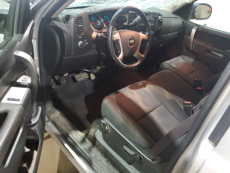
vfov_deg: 53.1
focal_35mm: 26
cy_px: 86
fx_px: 173
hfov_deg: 67.3
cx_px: 115
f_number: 1.5
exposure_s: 1/24
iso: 316
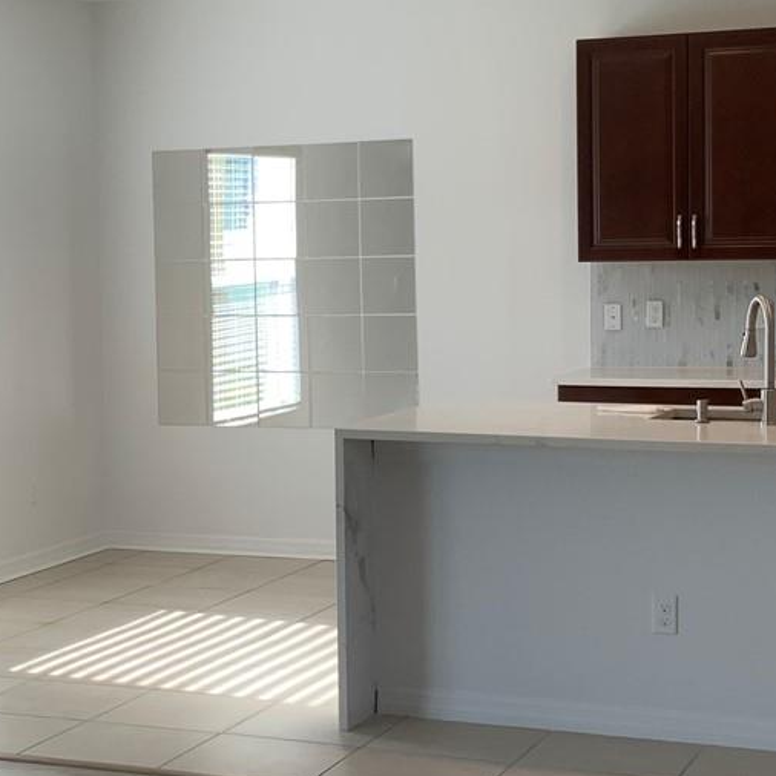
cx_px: 210
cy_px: 354
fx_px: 2054
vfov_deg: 21.4
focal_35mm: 81
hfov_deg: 21.2
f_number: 1.8
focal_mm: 3
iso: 20
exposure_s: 1/120
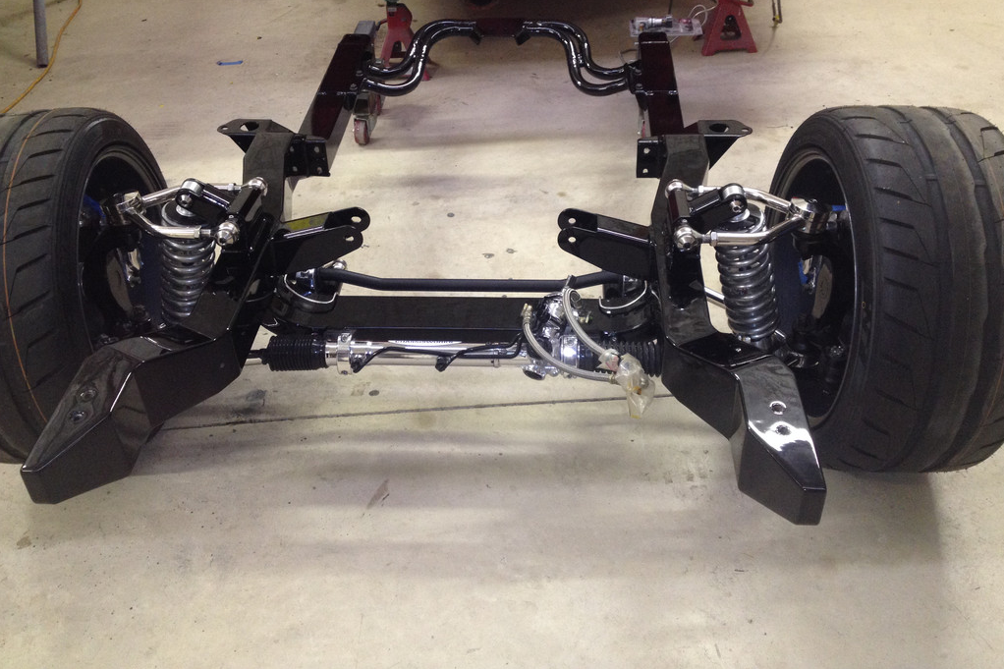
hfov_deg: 50.7
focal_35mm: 38
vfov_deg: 35.0
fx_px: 1060
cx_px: 505
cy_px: 278
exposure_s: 1/20
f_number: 2.4
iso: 160
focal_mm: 4.28
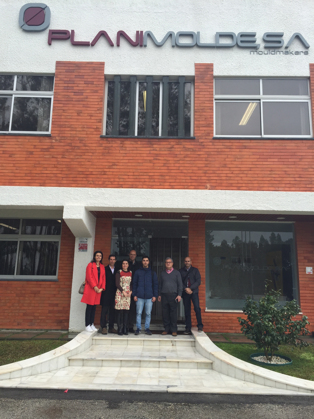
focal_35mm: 29
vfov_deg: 61.7
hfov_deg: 48.2
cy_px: 210
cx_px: 157
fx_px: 351
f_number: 2.2
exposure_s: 1/520
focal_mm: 4.15
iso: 32
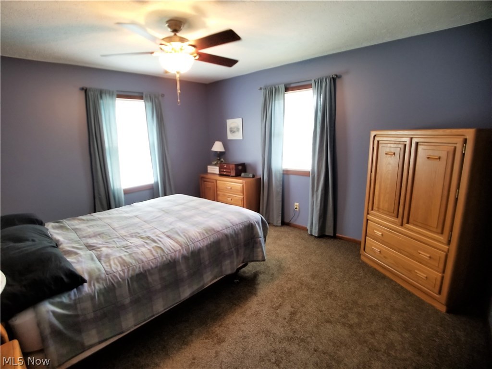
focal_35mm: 26
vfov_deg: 53.1
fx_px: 370
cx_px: 246
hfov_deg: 67.3
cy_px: 184
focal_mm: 4.25
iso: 200
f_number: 1.7
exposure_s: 1/30
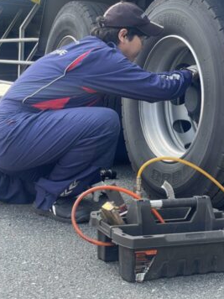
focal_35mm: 73
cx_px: 146
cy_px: 108
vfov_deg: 26.6
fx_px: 630
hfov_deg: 20.1
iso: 25
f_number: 2
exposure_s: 1/144
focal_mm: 6
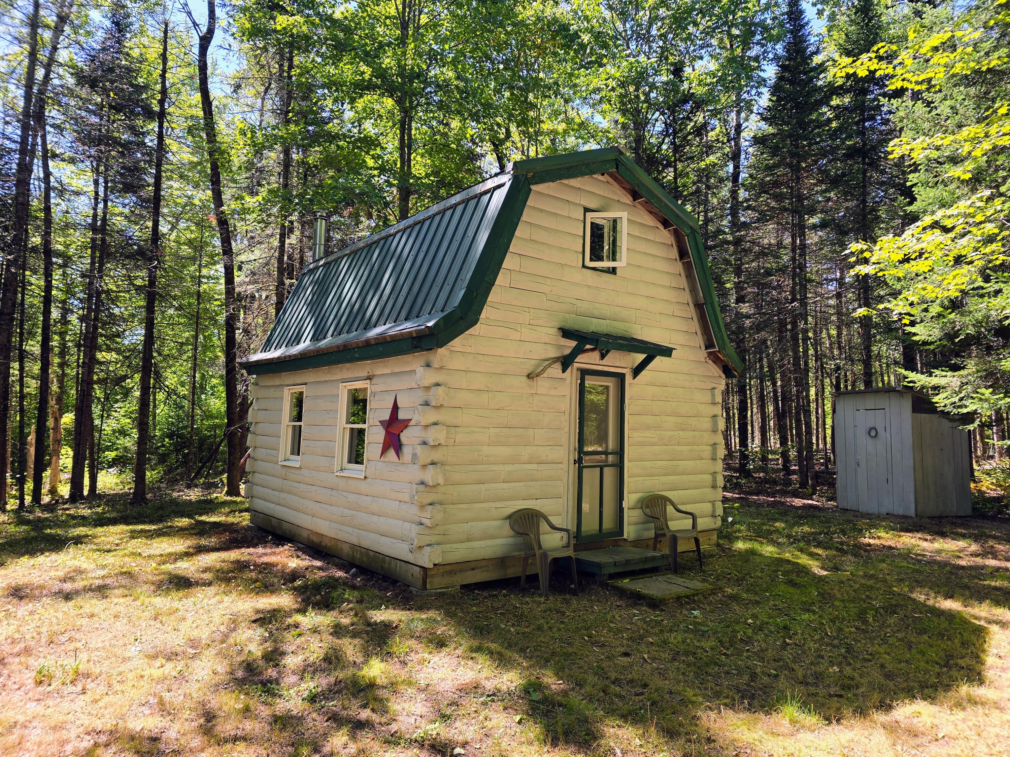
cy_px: 378
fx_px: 671
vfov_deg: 58.9
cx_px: 505
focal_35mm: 23
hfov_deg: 73.9
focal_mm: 6.3
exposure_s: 1/180
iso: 16
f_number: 1.7
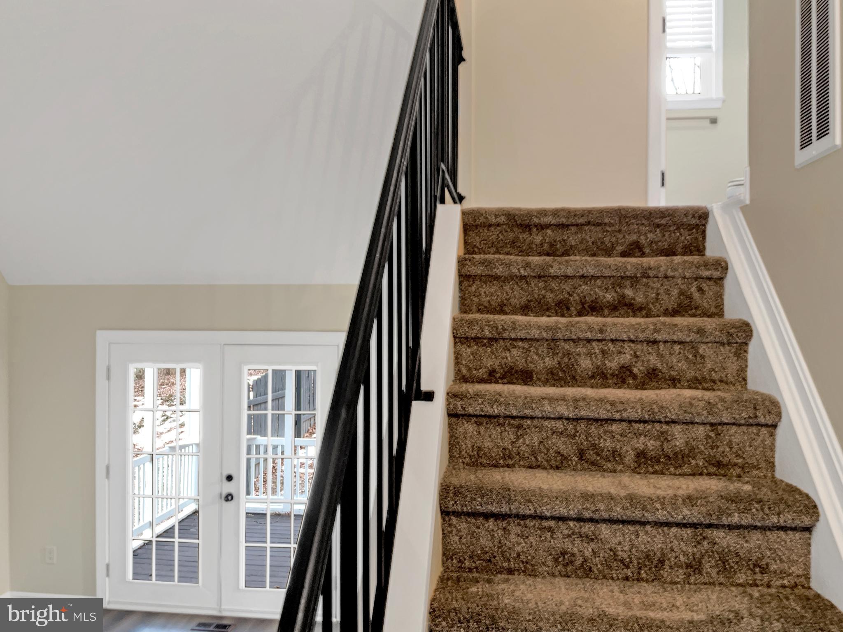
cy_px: 316
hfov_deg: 61.7
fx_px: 706
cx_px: 422
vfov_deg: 48.2
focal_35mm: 29
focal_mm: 3
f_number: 1.8
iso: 16
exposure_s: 1
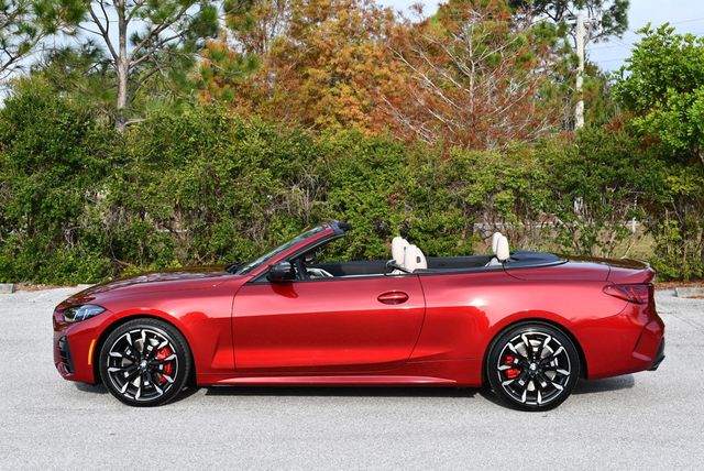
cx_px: 352
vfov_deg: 20.1
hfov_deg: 29.6
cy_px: 236
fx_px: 1331
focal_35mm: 68
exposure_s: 1/250
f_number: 8
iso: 200
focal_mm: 34
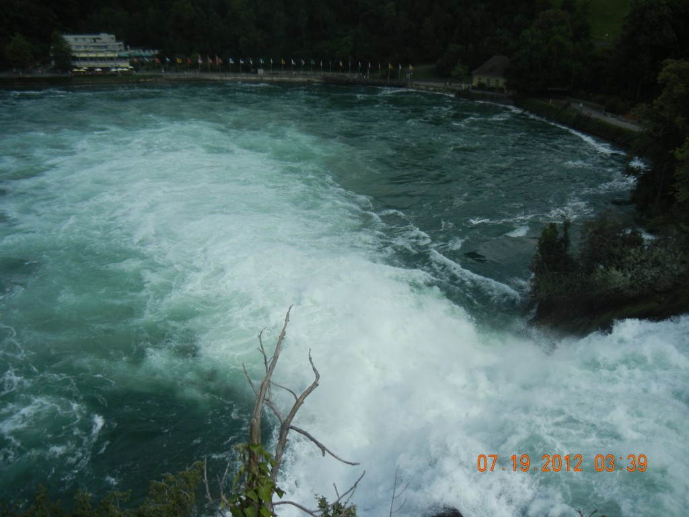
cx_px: 344
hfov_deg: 60.0
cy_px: 258
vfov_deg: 46.8
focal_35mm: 30
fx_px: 597
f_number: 7
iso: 160
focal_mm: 5.4
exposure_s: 1/648
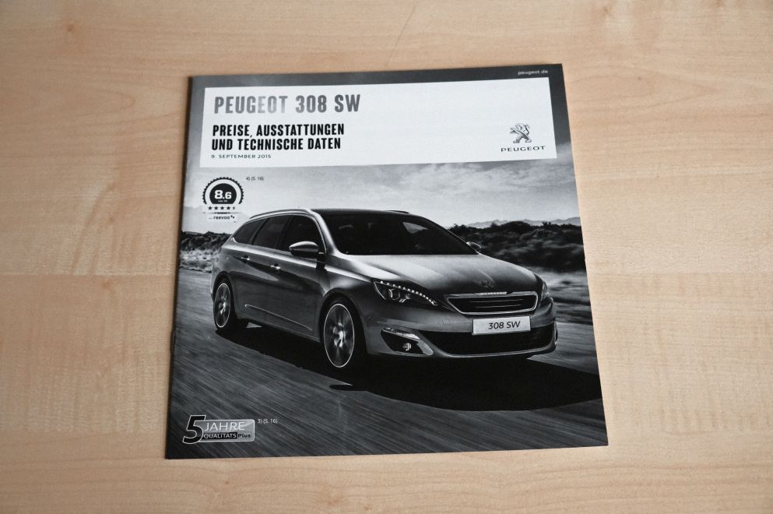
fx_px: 772
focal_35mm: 36
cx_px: 386
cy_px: 257
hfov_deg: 53.2
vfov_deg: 36.8
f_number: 4
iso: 6400
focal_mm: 24.3
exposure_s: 1/850
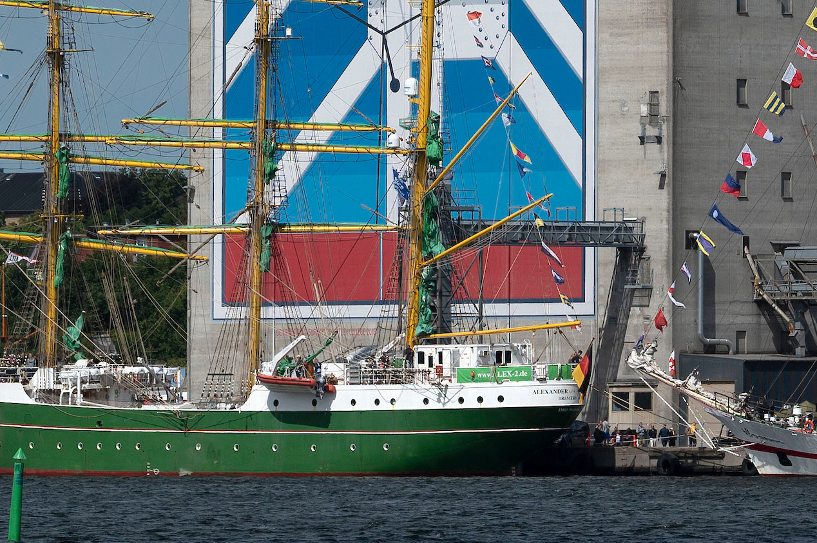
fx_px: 12878
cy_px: -302
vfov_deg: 2.4
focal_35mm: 568
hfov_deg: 3.6
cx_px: 1180
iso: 160
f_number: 6.3
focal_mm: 150
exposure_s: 1/2500
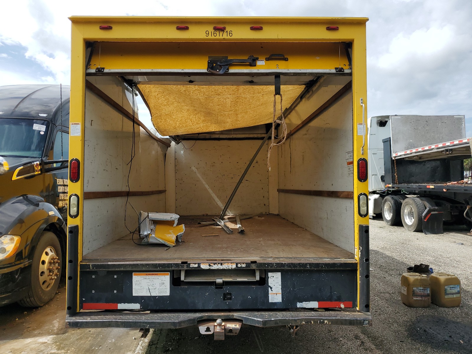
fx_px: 355
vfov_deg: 53.1
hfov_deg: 67.3
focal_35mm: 26
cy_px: 177
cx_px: 236
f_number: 1.5
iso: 50
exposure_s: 1/2500
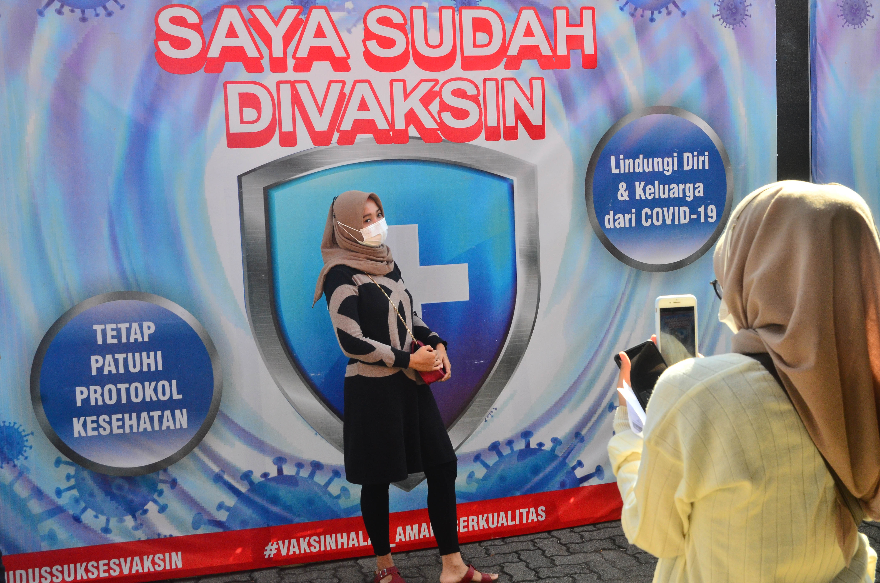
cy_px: 292
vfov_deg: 35.3
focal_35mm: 38
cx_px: 440
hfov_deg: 51.4
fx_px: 915
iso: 800
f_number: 9.5
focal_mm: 25
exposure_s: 1/350
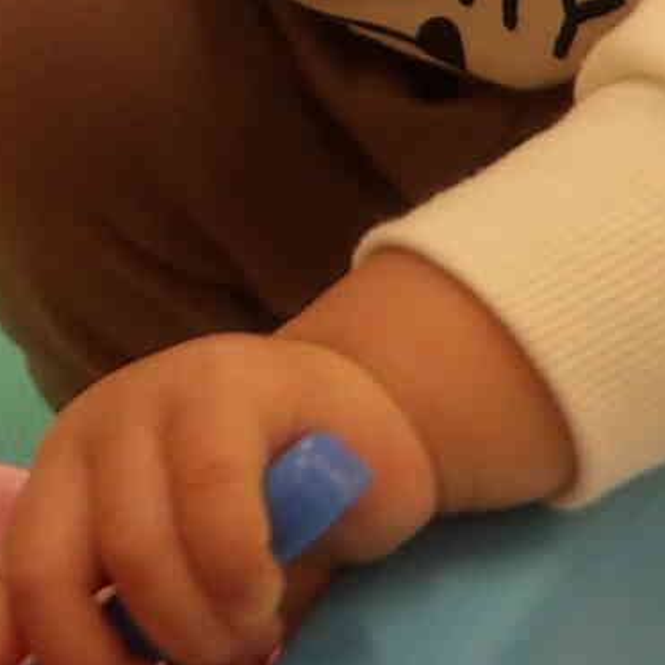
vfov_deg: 12.4
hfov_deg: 12.0
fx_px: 2847
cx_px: -640
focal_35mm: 131
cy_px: -472
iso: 100
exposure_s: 1/54
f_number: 3
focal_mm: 4.9
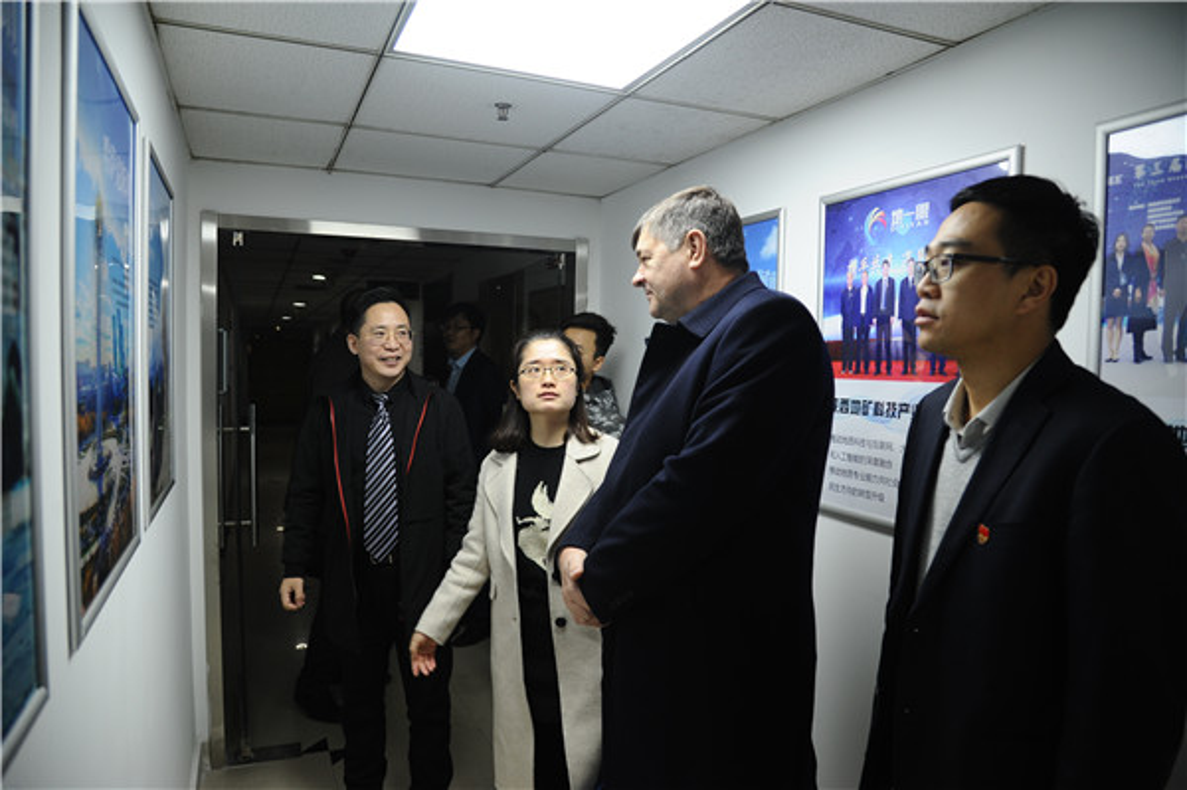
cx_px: 594
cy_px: 395
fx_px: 791
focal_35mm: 24
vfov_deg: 53.1
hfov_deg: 73.8
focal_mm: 24
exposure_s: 1/100
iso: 800
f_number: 4
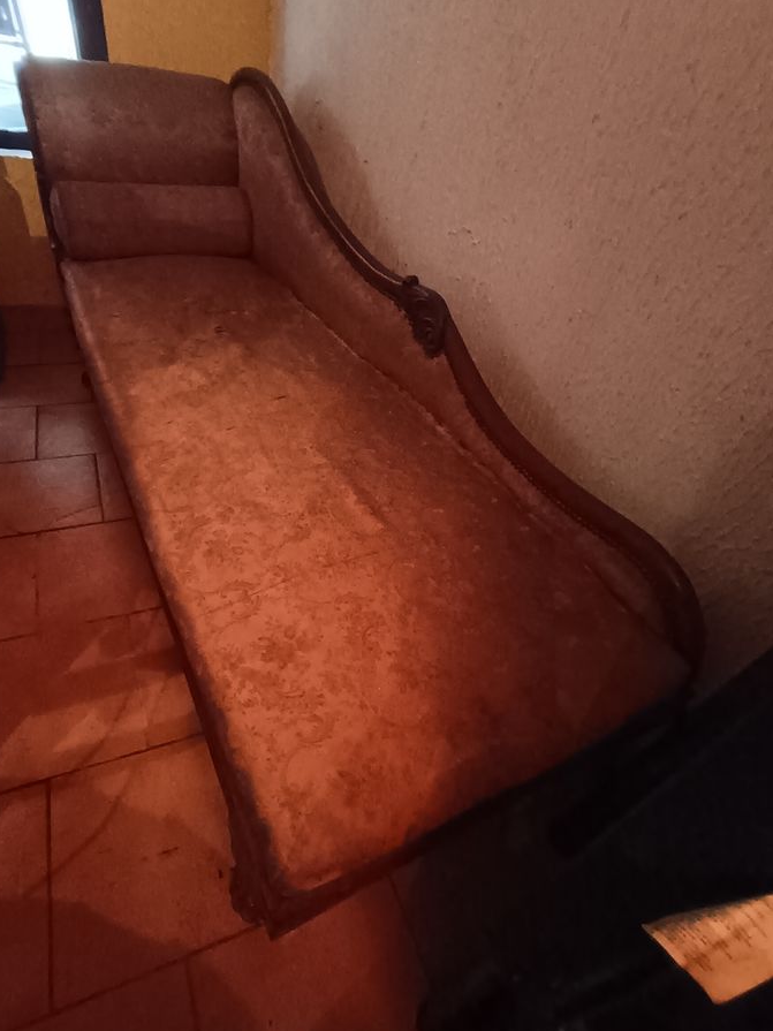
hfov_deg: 68.4
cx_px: 342
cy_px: 517
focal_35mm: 19
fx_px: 566
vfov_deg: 84.7
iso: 2035
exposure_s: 1/16.7
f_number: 2.2
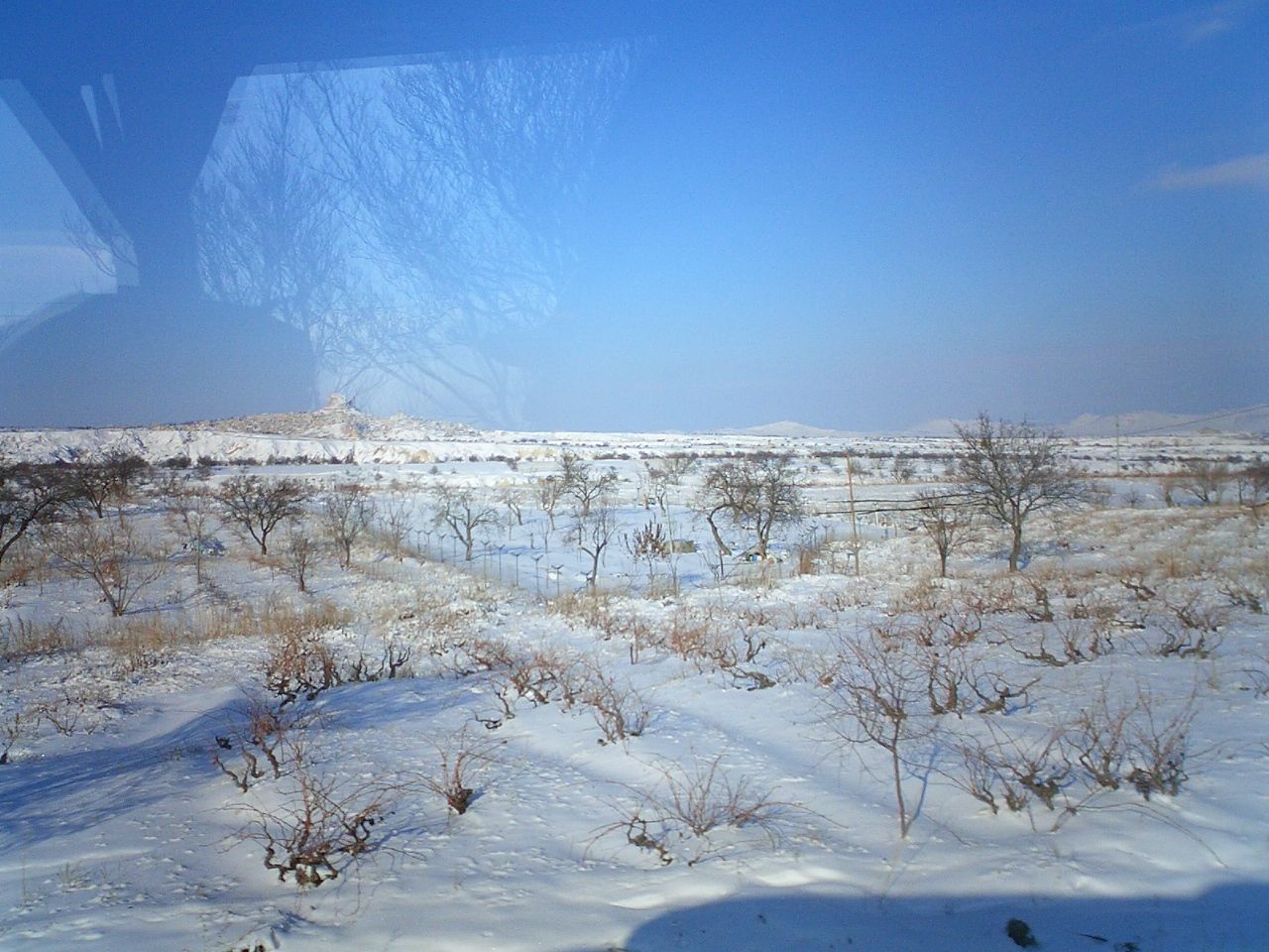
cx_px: 634
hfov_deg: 50.1
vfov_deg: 38.7
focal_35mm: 37
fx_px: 1356
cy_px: 476
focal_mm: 5.6
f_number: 3.5
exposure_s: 1/1250
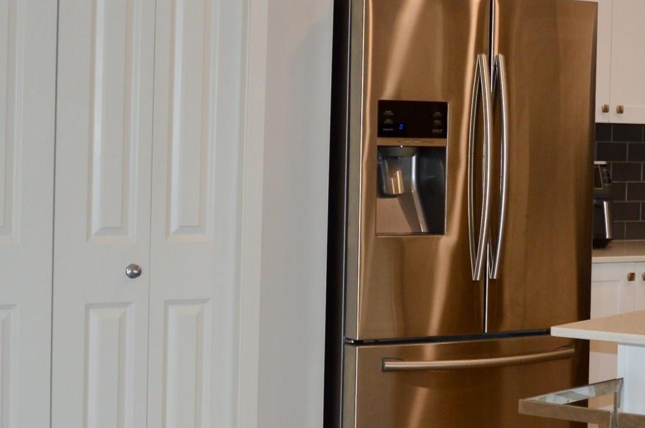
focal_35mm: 92
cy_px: 201
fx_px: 1646
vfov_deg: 14.8
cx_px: 603
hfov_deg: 21.6
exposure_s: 1/60
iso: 400
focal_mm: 18
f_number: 3.5
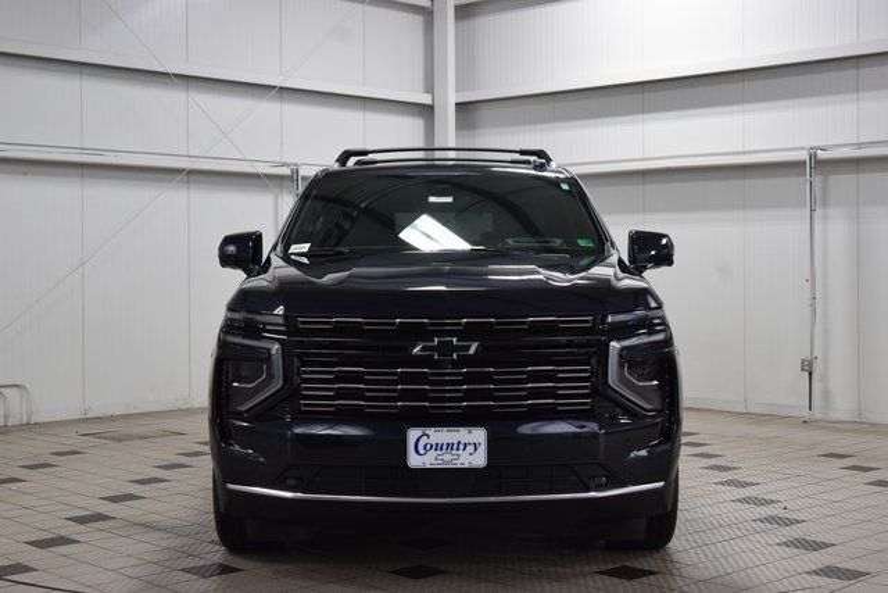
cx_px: 444
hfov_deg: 36.9
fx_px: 1332
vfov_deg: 25.1
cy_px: 296
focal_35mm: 54
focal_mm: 36
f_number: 8
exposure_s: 1/60
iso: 1600
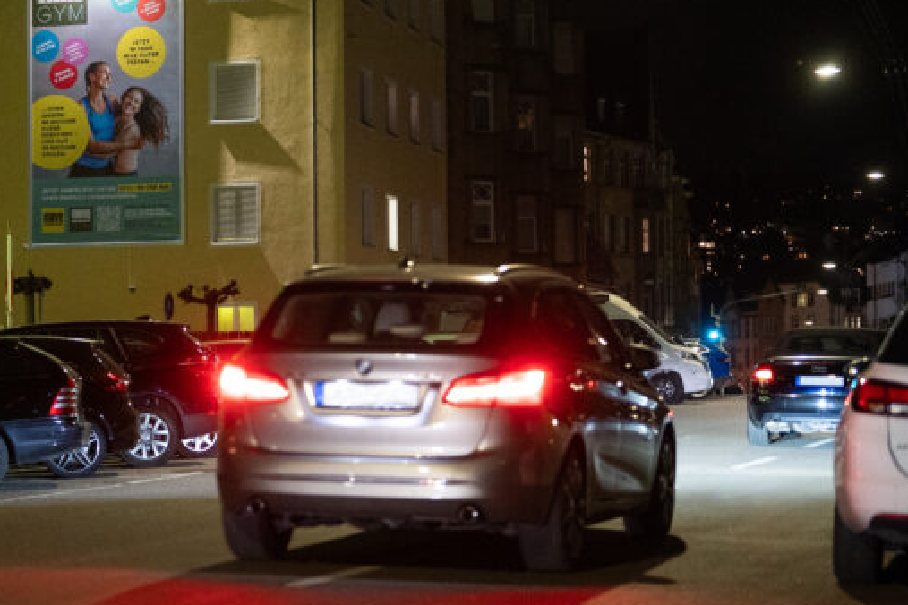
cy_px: 298
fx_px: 2547
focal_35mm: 101
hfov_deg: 19.9
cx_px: 104
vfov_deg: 13.6
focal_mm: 50
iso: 2000
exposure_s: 1/200
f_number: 1.2
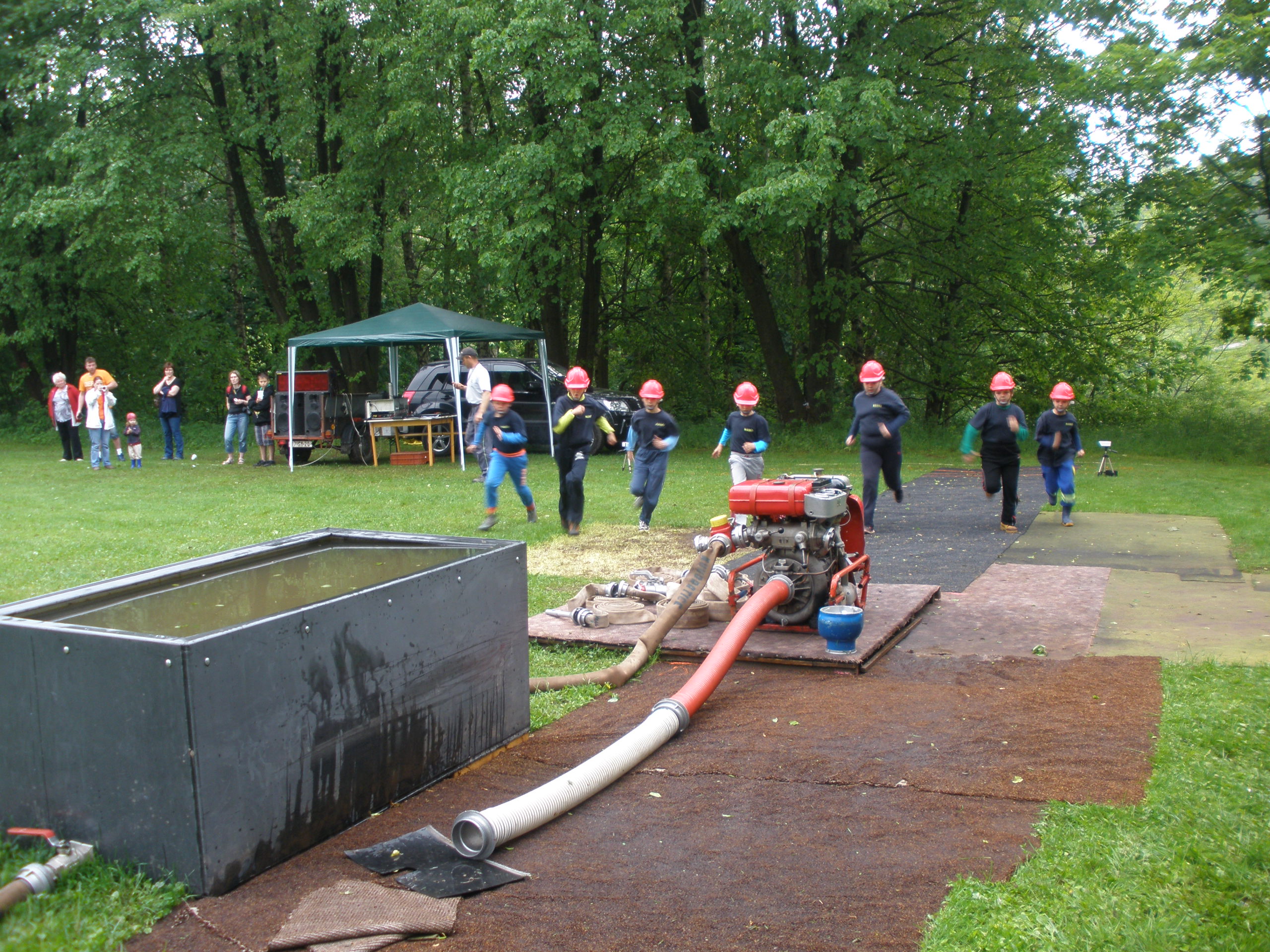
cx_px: 635
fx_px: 1321
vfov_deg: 39.7
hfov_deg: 51.4
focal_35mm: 36
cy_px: 476
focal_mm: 6.3
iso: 80
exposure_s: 1/40
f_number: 3.5
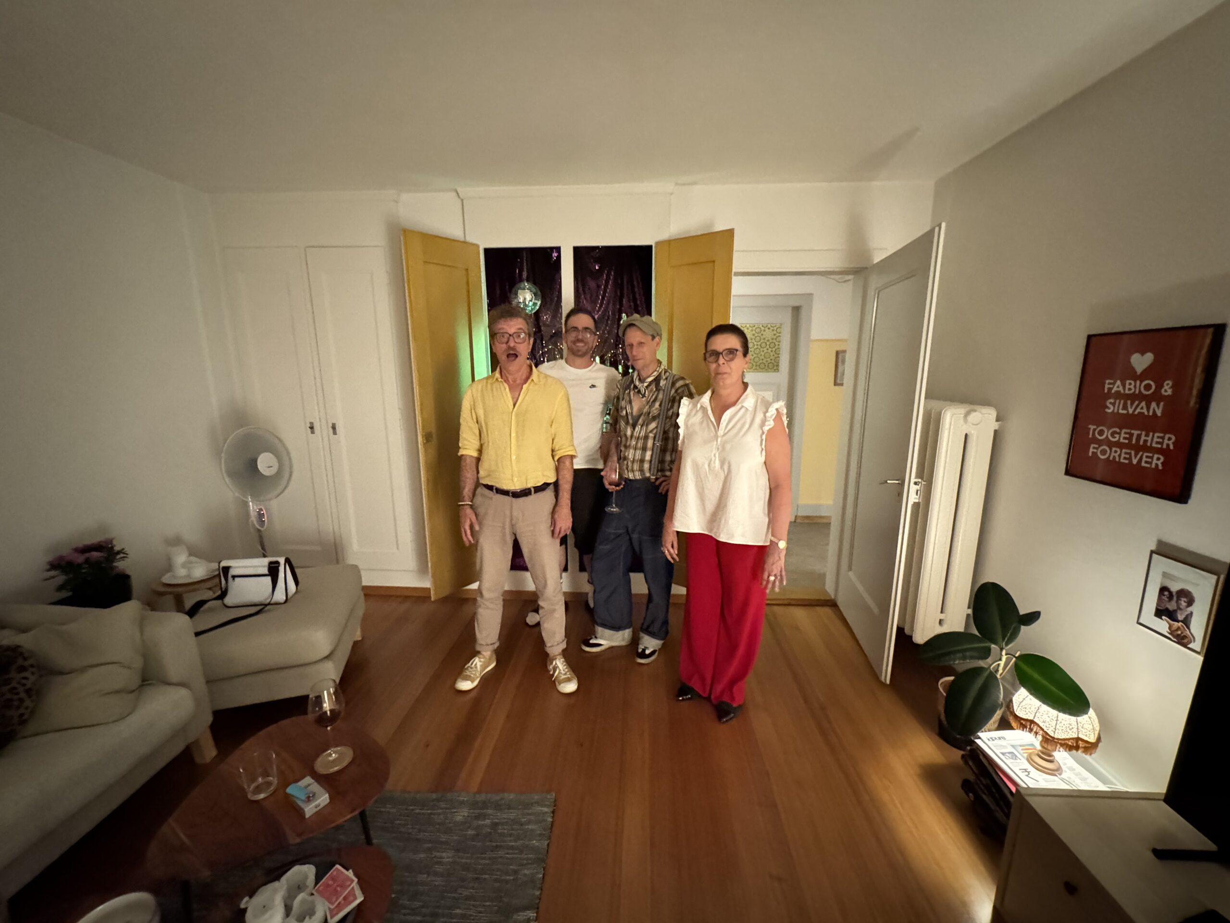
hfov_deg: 102.1
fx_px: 497
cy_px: 462
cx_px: 615
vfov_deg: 85.7
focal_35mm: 14
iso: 1600
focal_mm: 2.22
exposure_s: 1/33
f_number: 2.2
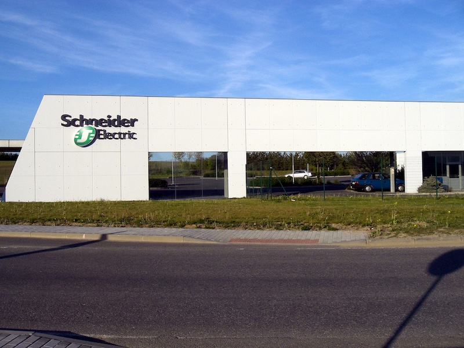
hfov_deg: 49.0
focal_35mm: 38
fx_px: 509
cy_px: 174
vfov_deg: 37.7
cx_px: 232
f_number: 4.4
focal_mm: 6.3
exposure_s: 1/1000
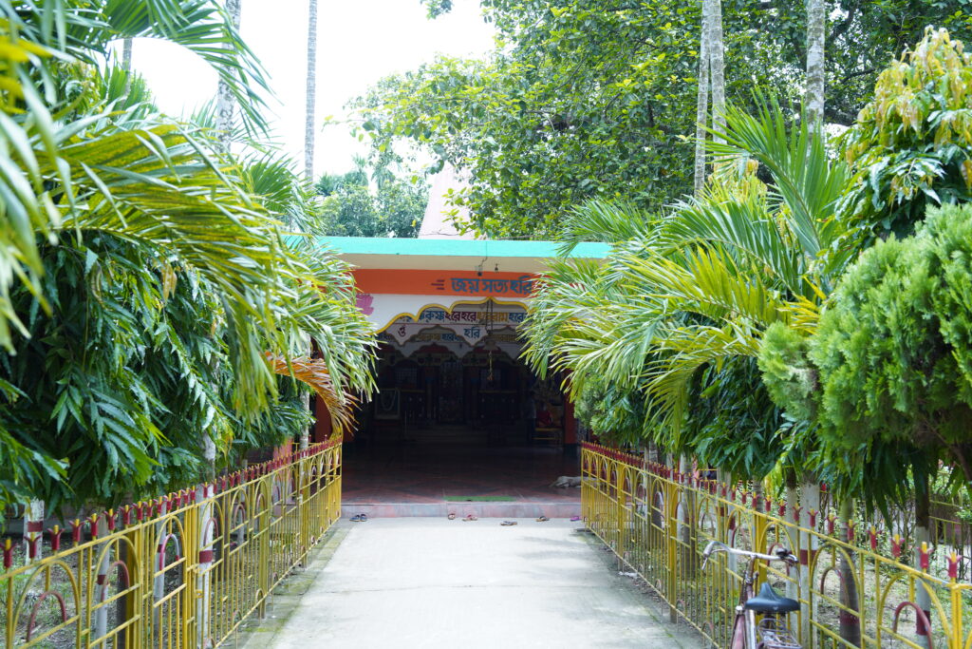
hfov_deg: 54.4
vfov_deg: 37.9
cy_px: 324
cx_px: 486
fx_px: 945
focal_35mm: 35
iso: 200
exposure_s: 1/160
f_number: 4.5
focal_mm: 35
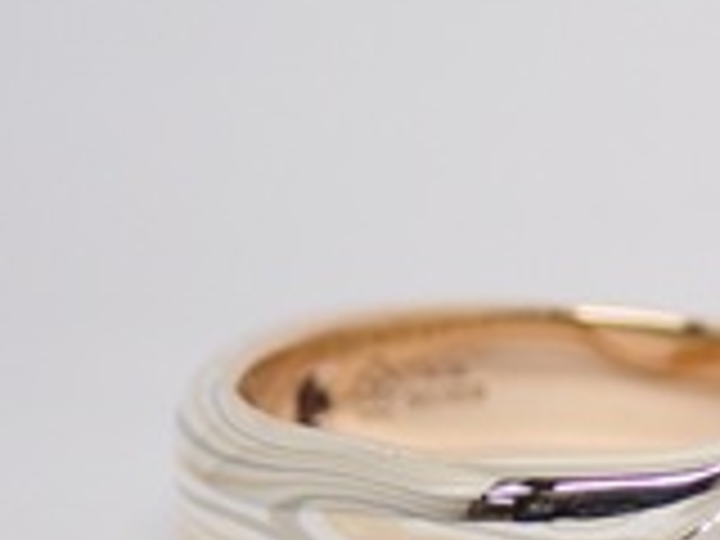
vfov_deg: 6.8
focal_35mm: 217
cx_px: 918
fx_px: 4514
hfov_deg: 9.0
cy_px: 439
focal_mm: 13.65
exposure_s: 1/125
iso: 200
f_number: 4.1
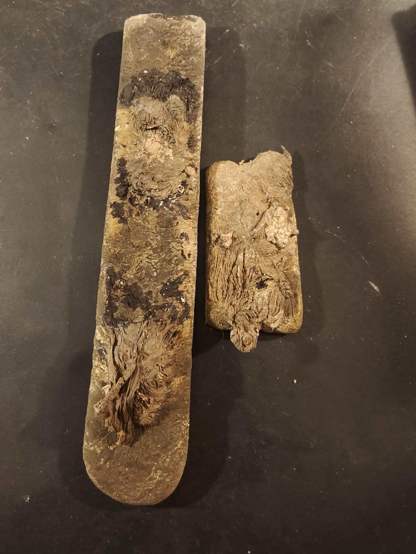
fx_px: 369
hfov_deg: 58.9
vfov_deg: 73.9
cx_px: 208
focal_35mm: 23
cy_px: 277
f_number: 2
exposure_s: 1/36.8
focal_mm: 2.32
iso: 1250
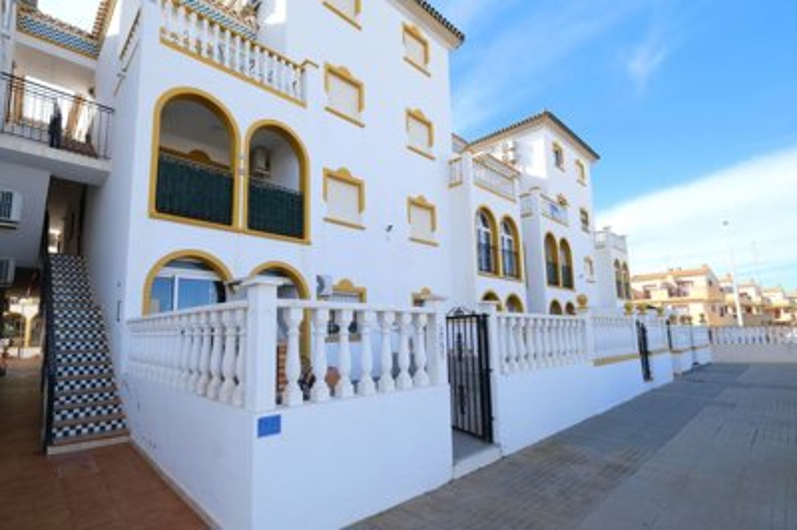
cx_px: 398
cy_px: 265
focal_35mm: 15
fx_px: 332
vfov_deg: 77.2
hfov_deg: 100.4
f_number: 13
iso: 400
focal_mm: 10
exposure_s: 1/125
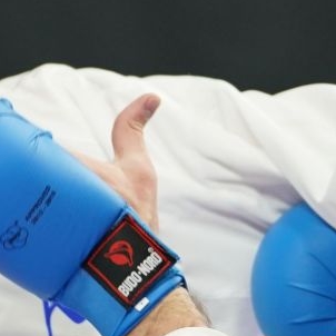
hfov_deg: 1.7
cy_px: 137
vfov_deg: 1.7
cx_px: 128
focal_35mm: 1013
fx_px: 11124
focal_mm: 200
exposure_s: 1/1000
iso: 1250
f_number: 2.8
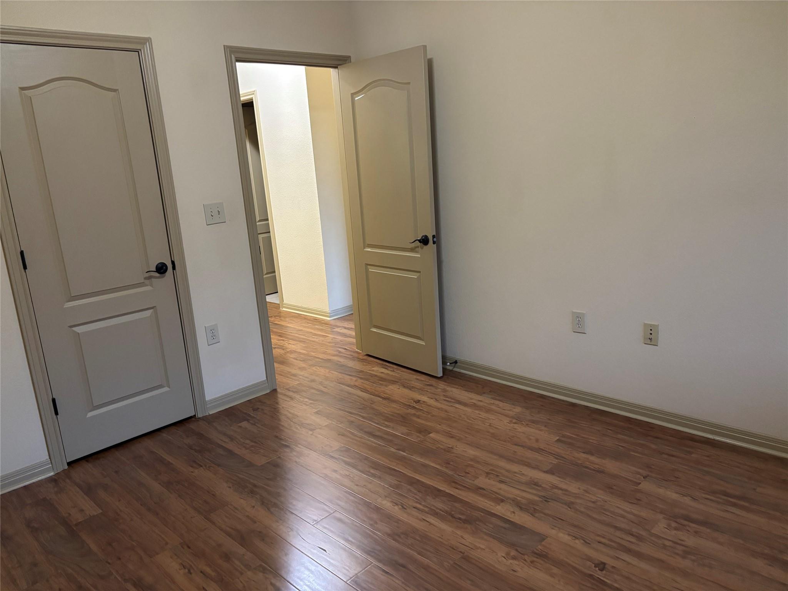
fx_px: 592
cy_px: 296
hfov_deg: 67.3
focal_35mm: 26
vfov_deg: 53.0
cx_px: 394
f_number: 1.6
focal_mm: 5.96
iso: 500
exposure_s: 1/40
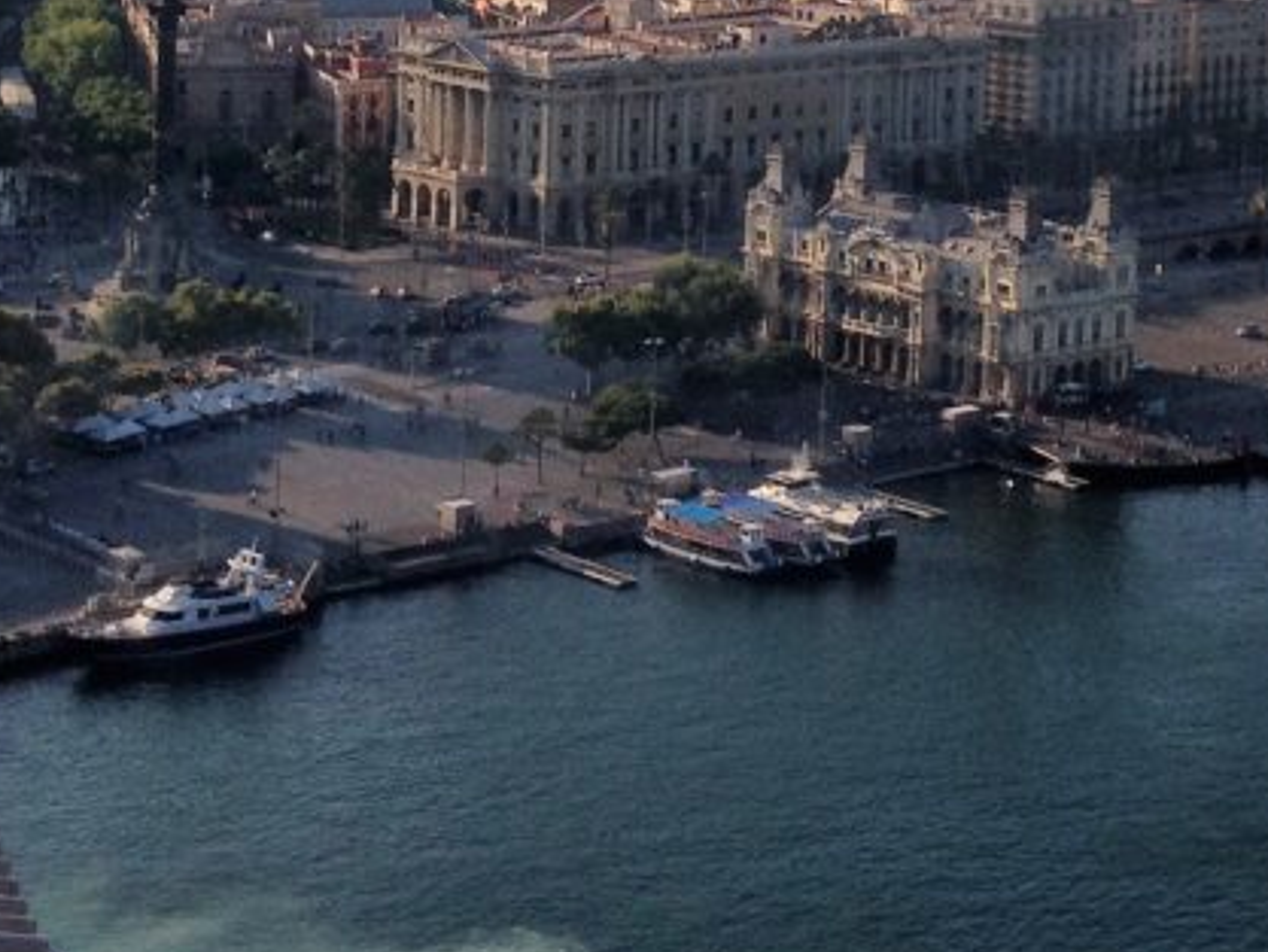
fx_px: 3151
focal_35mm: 86
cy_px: 70
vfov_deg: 16.9
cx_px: 1168
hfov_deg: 22.2
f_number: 2.4
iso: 50
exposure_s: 1/1623
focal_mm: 4.28
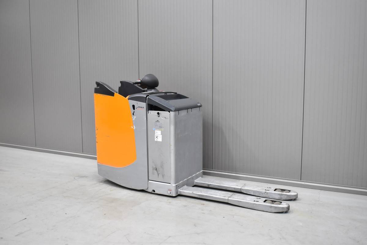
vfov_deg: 38.4
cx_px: 184
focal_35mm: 34
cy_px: 122
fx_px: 352
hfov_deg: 55.1
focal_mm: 23
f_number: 4.5
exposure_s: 1/50
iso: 1600
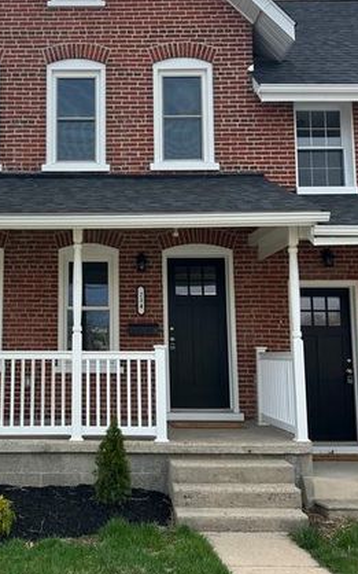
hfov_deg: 28.7
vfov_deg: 45.3
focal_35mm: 44
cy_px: 271
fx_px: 687
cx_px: 80
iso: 50
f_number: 1.5
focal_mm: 5.7
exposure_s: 1/2123
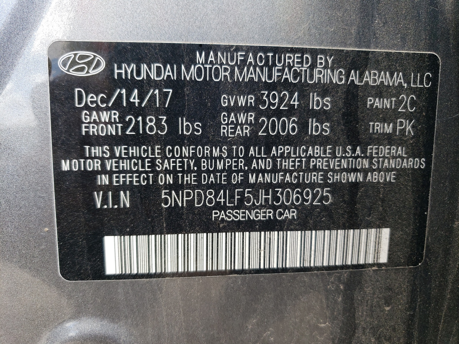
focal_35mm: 26
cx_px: 230
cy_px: 172
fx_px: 345
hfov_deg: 67.3
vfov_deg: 53.1
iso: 50
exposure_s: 1/244
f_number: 1.5
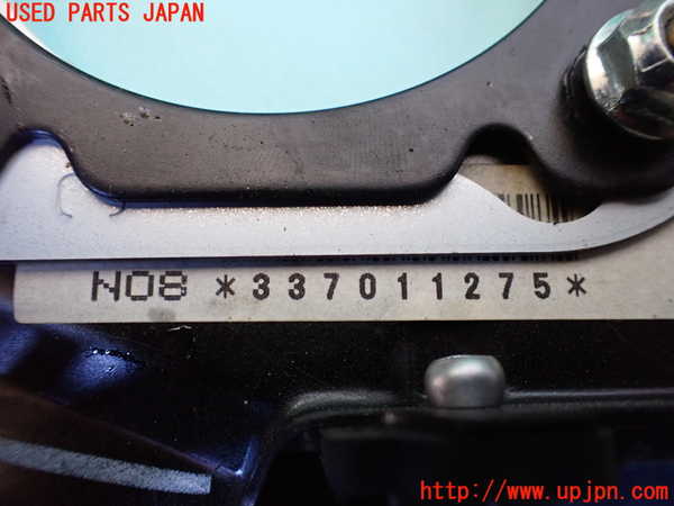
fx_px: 584
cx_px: 337
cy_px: 253
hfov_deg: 60.0
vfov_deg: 46.8
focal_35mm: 30
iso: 800
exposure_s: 1/80
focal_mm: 5.4
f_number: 2.3
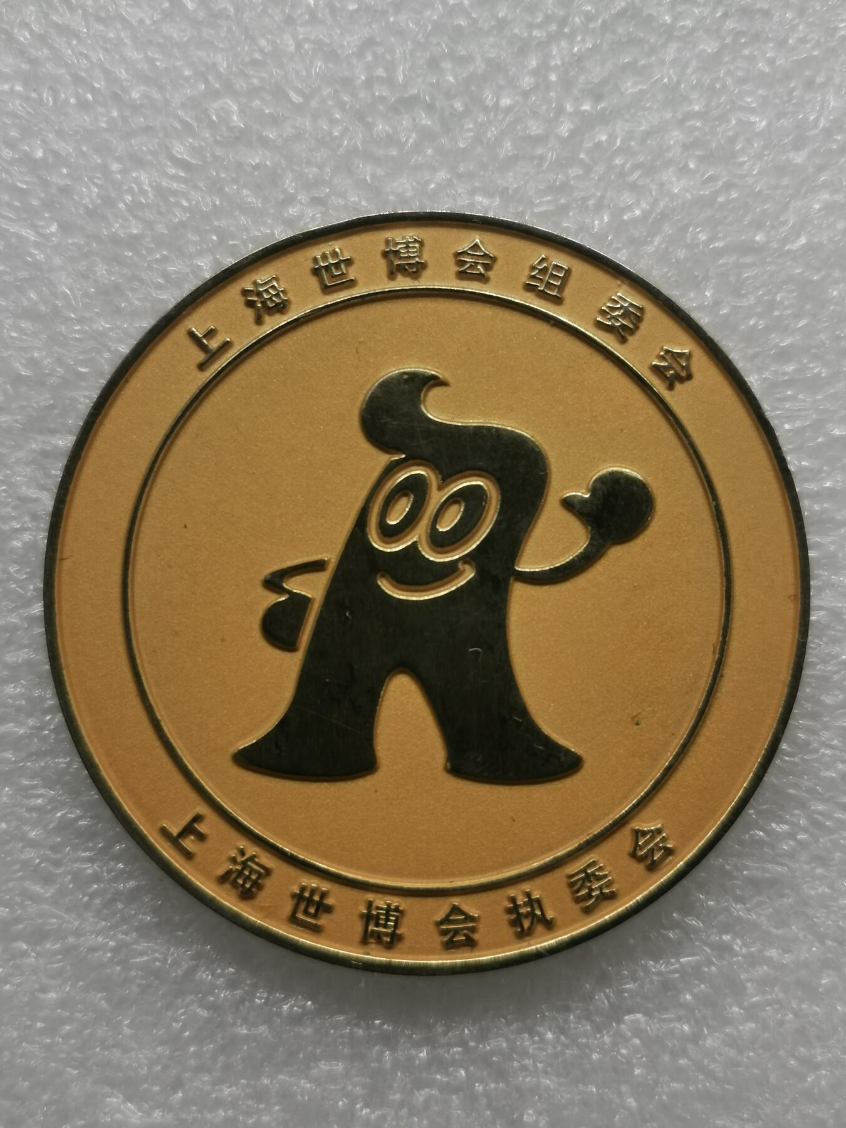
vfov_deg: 39.7
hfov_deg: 30.3
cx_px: 423
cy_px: 564
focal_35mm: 48
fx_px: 1564
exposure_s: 1/135
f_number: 1.6
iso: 50
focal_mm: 5.56
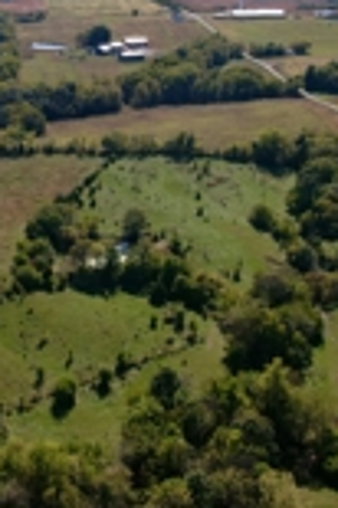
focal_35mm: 64
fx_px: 903
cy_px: 108
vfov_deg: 30.7
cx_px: -7
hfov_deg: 20.5
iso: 100
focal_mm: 8.38
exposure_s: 1/200
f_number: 2.8
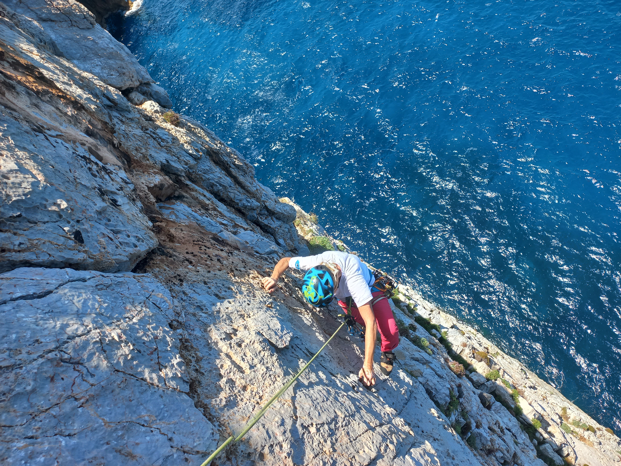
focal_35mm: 25
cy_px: 233
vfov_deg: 54.9
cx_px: 310
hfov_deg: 69.4
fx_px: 448
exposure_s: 1/327
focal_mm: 4.6
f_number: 1.8
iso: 25
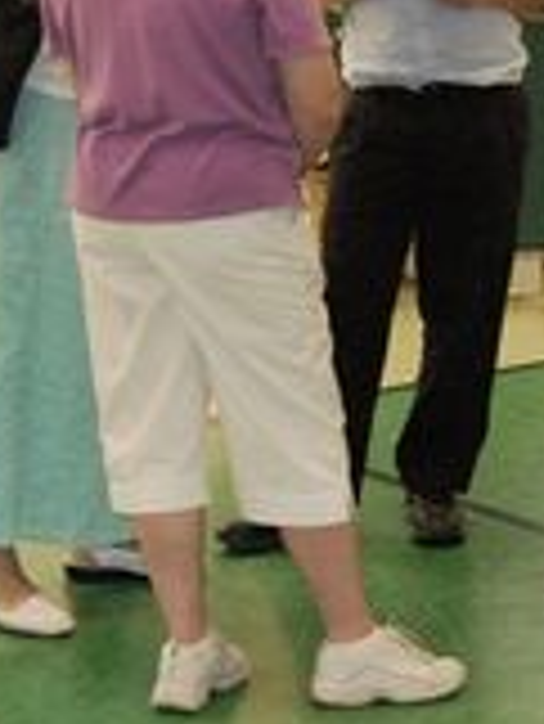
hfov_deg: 10.8
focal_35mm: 136
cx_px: 544
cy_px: 157
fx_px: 2846
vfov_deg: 14.4
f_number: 5.6
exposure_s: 1/60
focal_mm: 38
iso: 1600
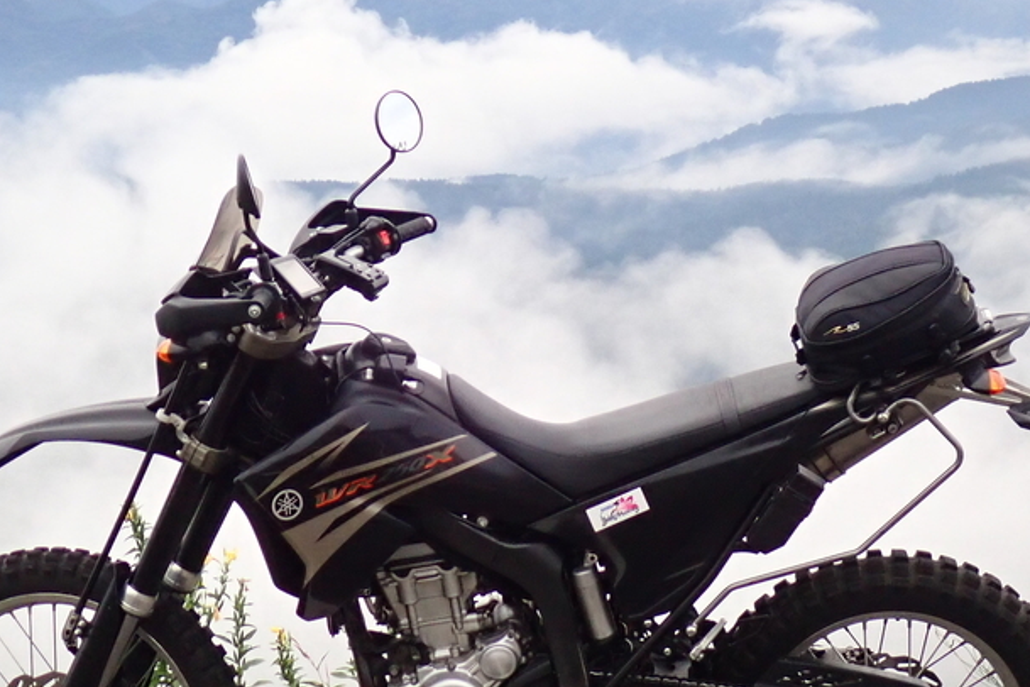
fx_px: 5007
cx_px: 441
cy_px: 379
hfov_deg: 11.7
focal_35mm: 175
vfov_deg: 7.8
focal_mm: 18
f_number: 4.9
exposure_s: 1/100
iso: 500
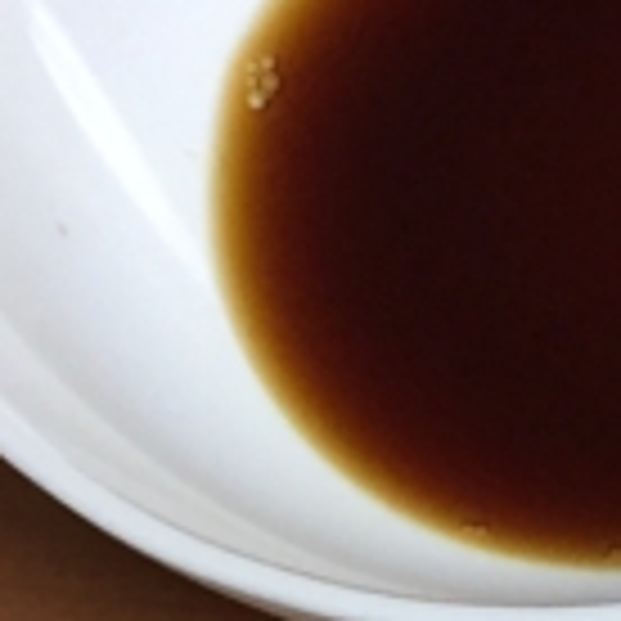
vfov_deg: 8.4
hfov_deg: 9.1
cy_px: 1521
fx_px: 3856
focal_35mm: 190
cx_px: 621
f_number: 2.2
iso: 125
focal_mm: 4.15
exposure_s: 1/30
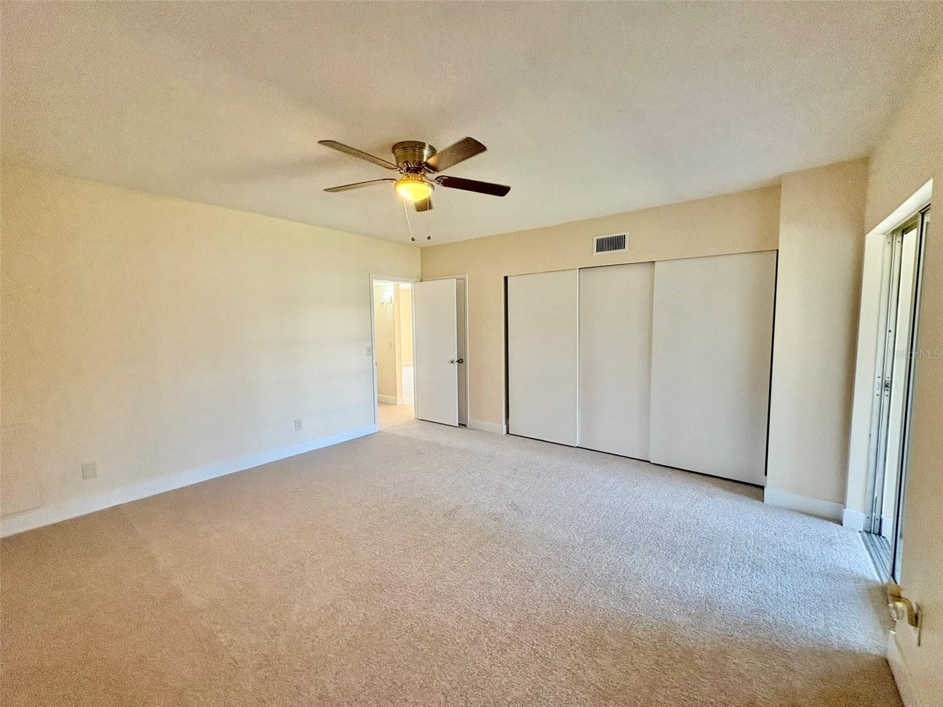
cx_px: 472
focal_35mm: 14
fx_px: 381
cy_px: 354
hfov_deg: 102.1
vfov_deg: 85.7
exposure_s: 1/120
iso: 320
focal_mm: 2.22
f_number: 2.2
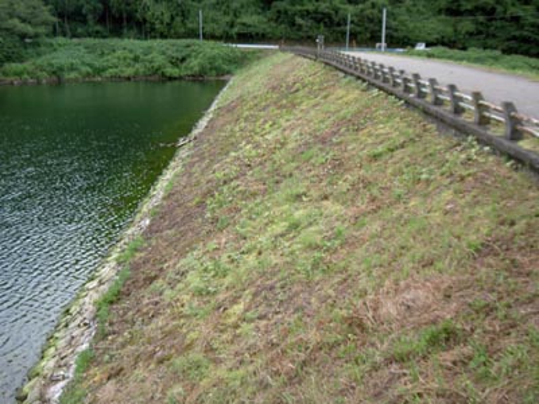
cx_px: 270
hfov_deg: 47.9
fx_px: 607
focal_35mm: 39
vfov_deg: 36.8
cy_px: 202
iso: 50
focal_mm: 8
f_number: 2.8
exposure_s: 1/160
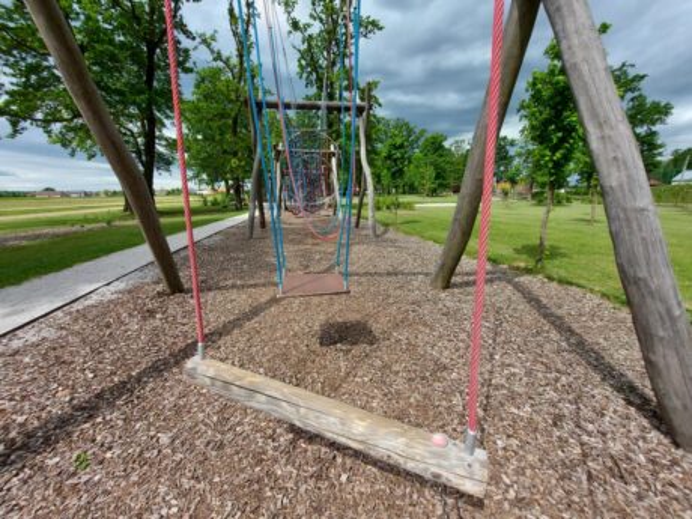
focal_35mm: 13
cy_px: 260
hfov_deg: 106.2
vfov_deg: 89.9
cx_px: 346
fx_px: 260
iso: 50
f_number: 2.2
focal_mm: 1.74
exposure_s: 1/798
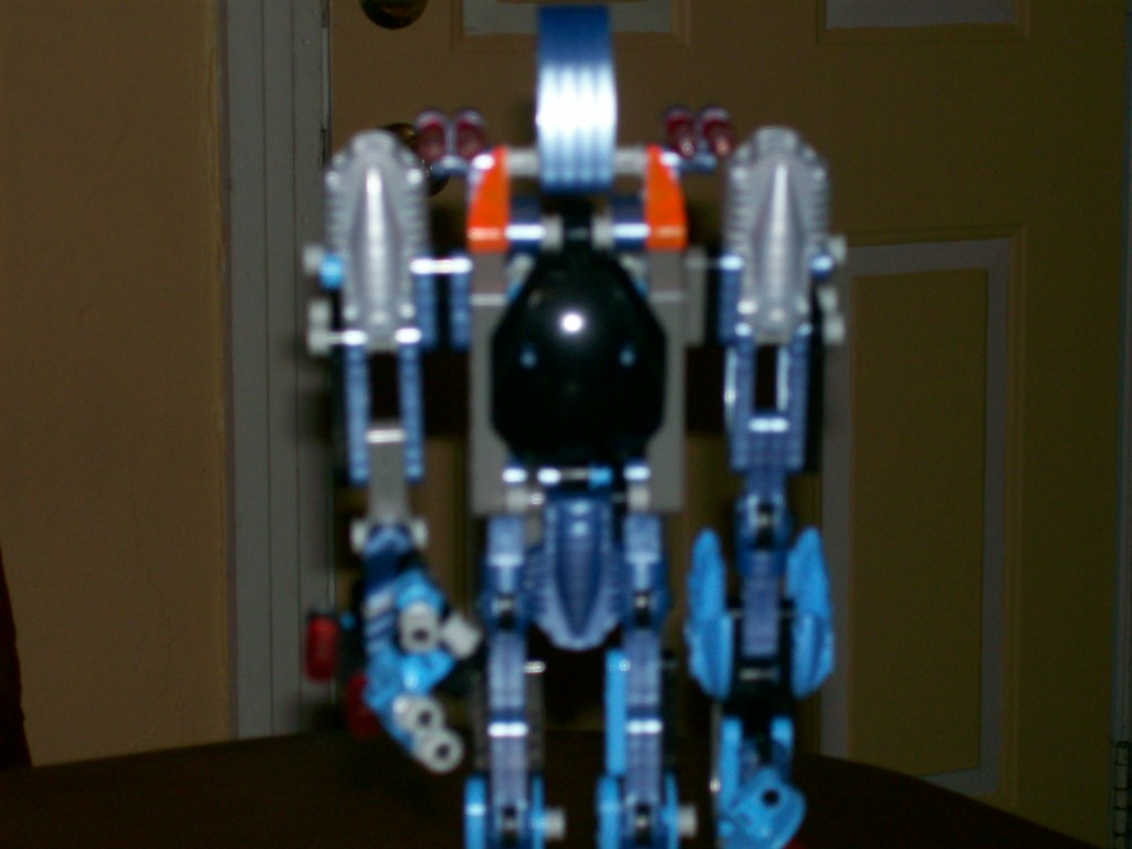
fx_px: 3532
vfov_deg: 13.7
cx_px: 566
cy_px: 424
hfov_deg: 18.2
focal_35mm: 108
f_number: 4.8
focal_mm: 18
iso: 80
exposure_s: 1/62.4
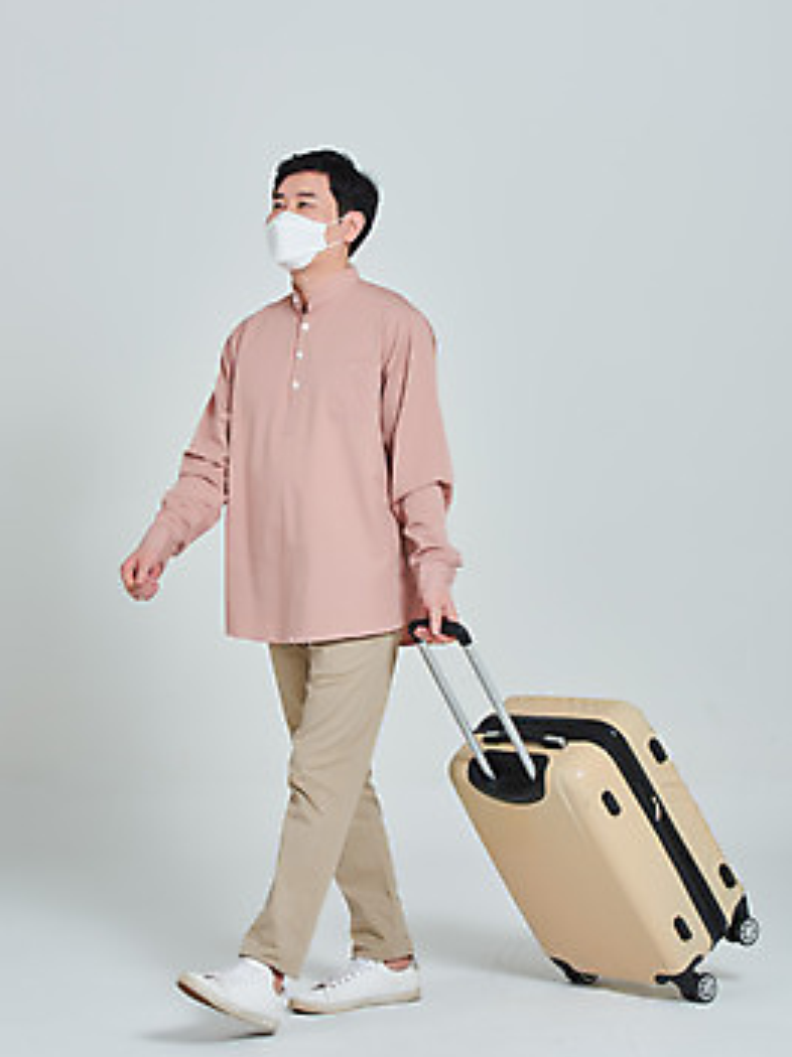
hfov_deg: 19.1
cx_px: 401
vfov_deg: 25.4
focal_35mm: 77
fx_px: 2352
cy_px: 528
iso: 100
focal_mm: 70
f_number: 13
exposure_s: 1/125
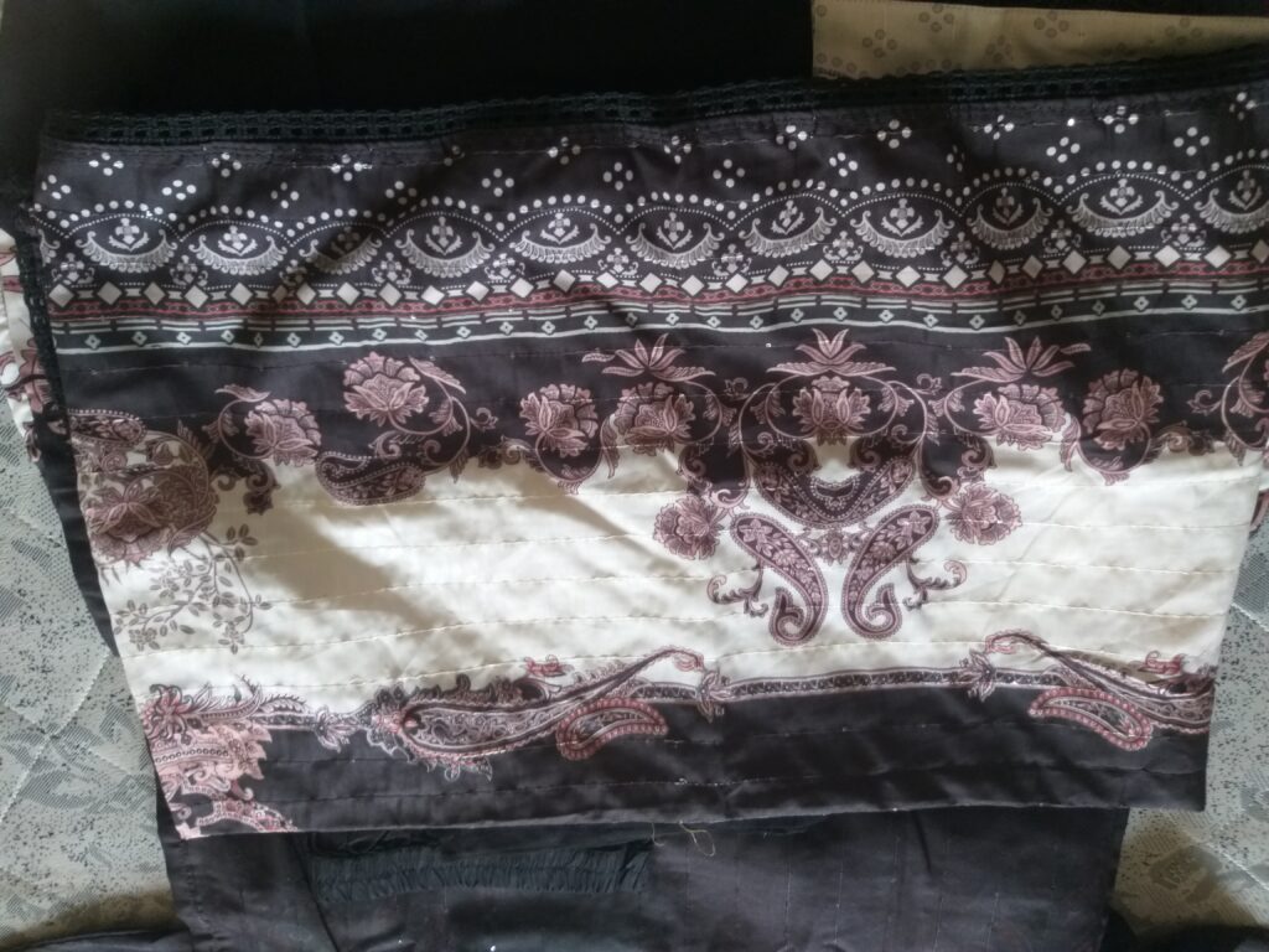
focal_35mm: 26
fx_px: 953
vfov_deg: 53.1
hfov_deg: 67.3
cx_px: 634
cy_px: 476
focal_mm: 3.93
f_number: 1.7
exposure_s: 1/33
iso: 125
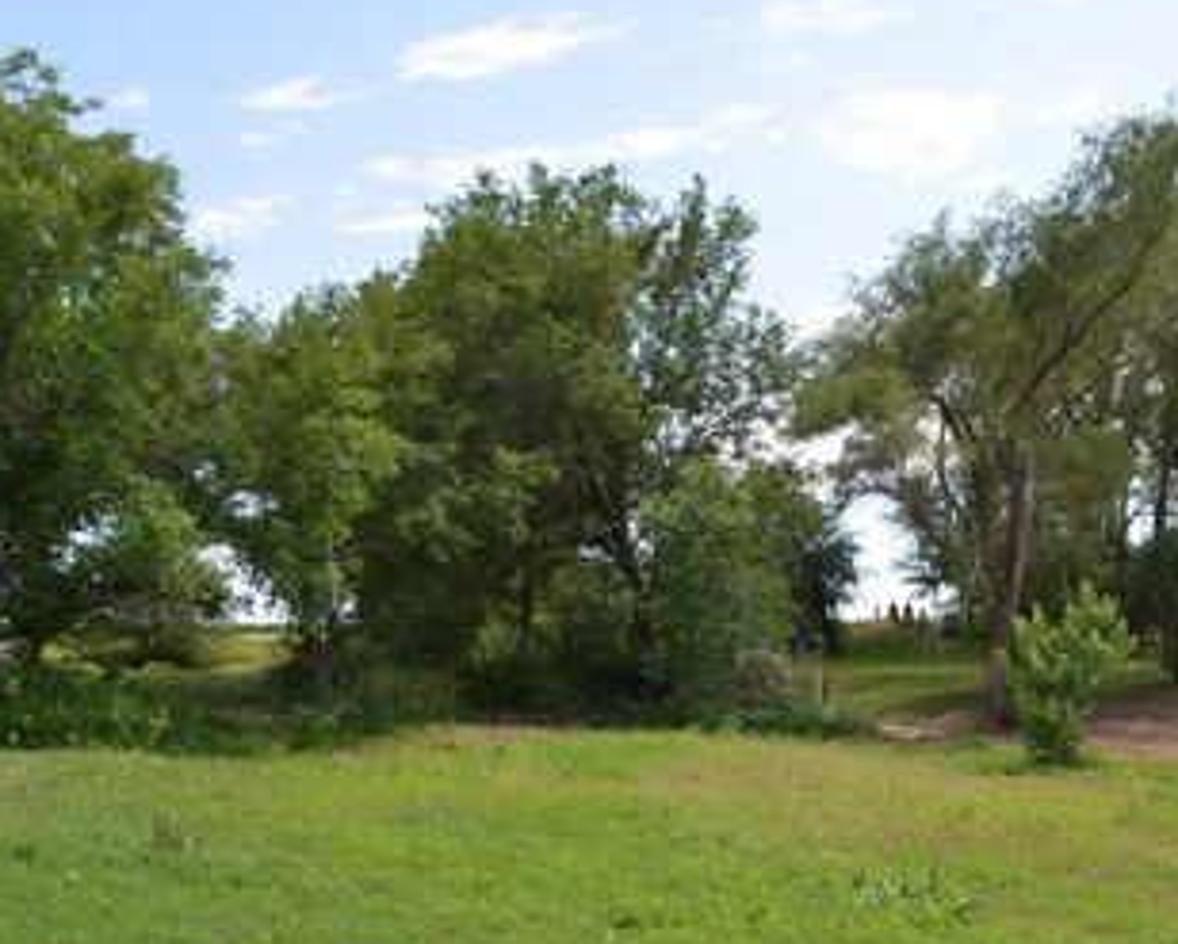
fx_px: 1431
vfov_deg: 36.4
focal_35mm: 41
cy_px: 583
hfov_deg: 44.7
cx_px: 555
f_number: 8
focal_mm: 18
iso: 200
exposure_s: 1/250
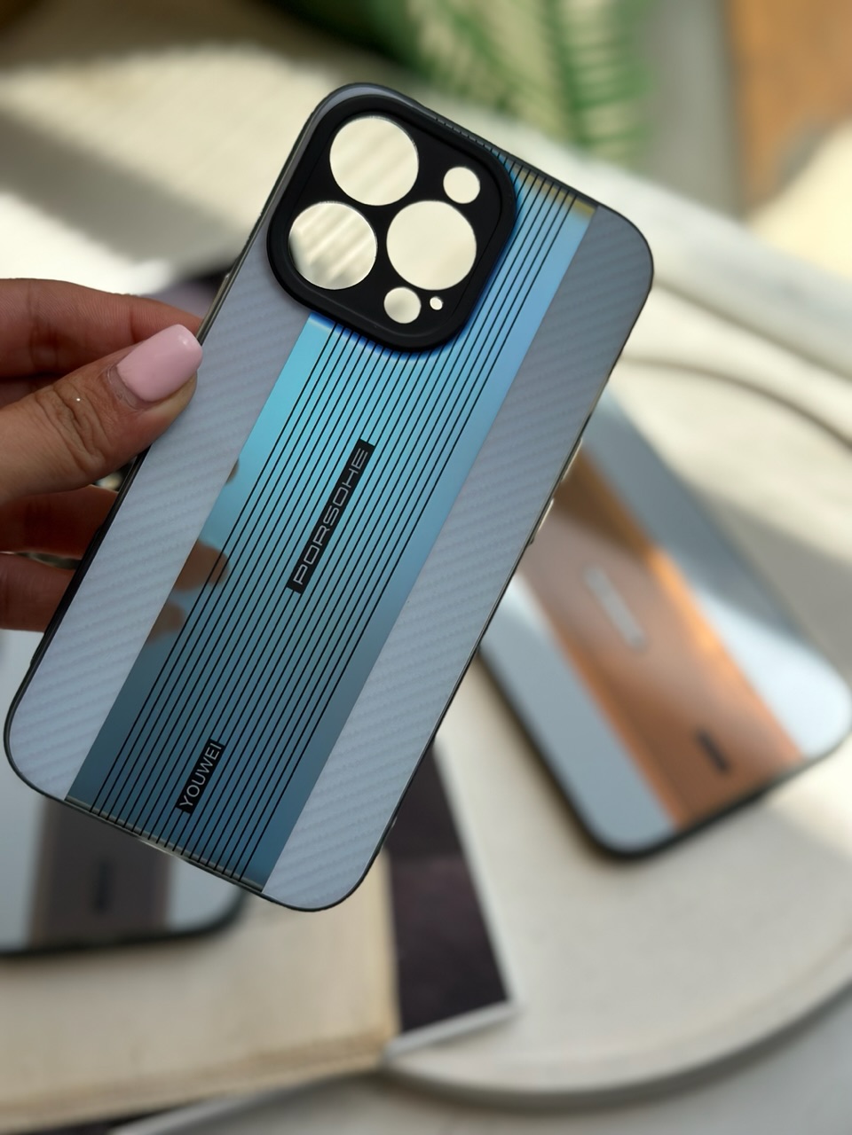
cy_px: 568
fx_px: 1575
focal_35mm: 48
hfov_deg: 30.3
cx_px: 426
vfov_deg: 39.7
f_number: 1.78
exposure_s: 1/3597
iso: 100
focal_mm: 6.86
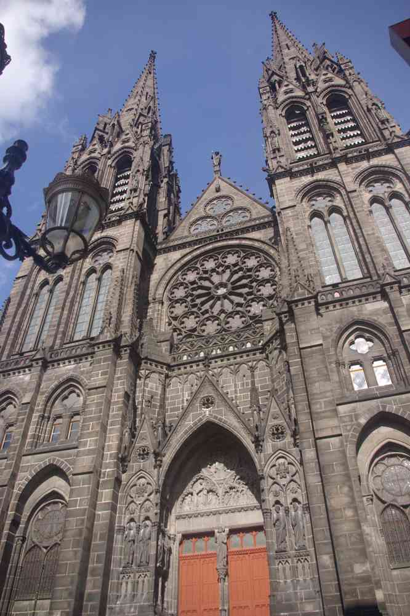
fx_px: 462
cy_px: 308
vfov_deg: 67.4
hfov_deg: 47.8
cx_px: 205
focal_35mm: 27
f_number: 6.7
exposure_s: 1/180
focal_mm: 18
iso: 100
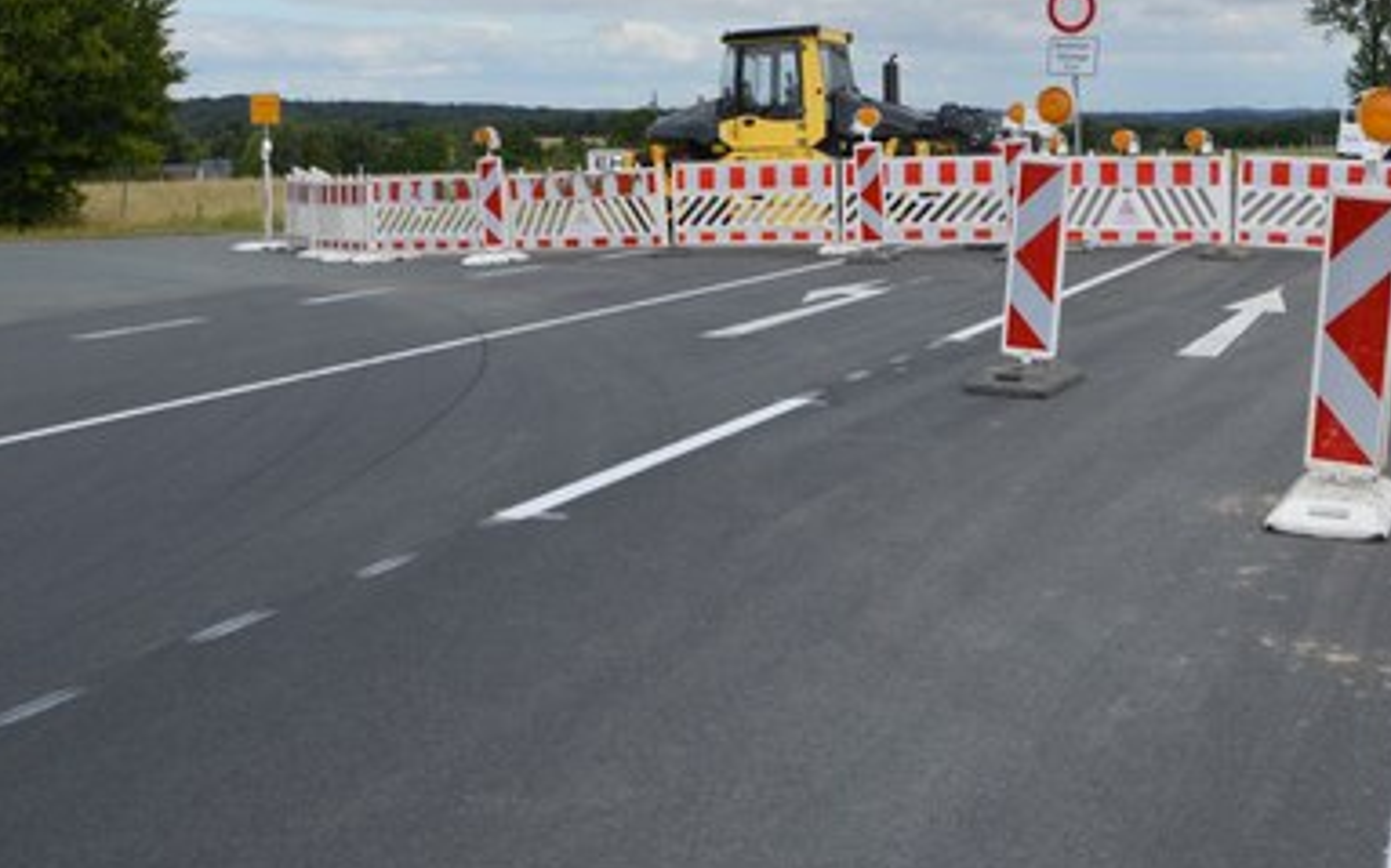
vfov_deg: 25.6
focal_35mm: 50
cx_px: 937
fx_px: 1895
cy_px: 238
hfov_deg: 39.8
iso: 100
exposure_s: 1/200
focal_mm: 22
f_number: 7.1
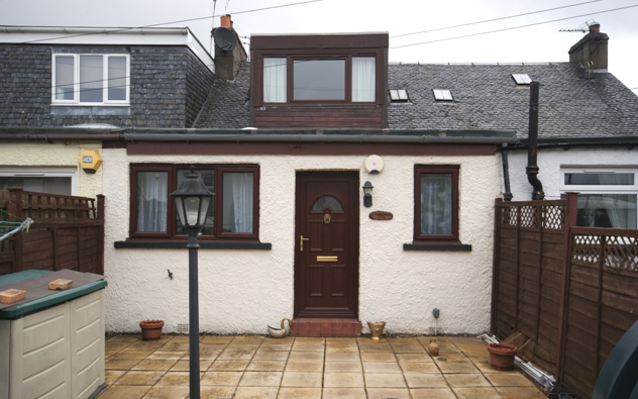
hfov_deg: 61.2
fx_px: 539
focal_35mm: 31
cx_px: 318
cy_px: 204
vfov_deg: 40.6
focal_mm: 20
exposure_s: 1/100
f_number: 11
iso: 100
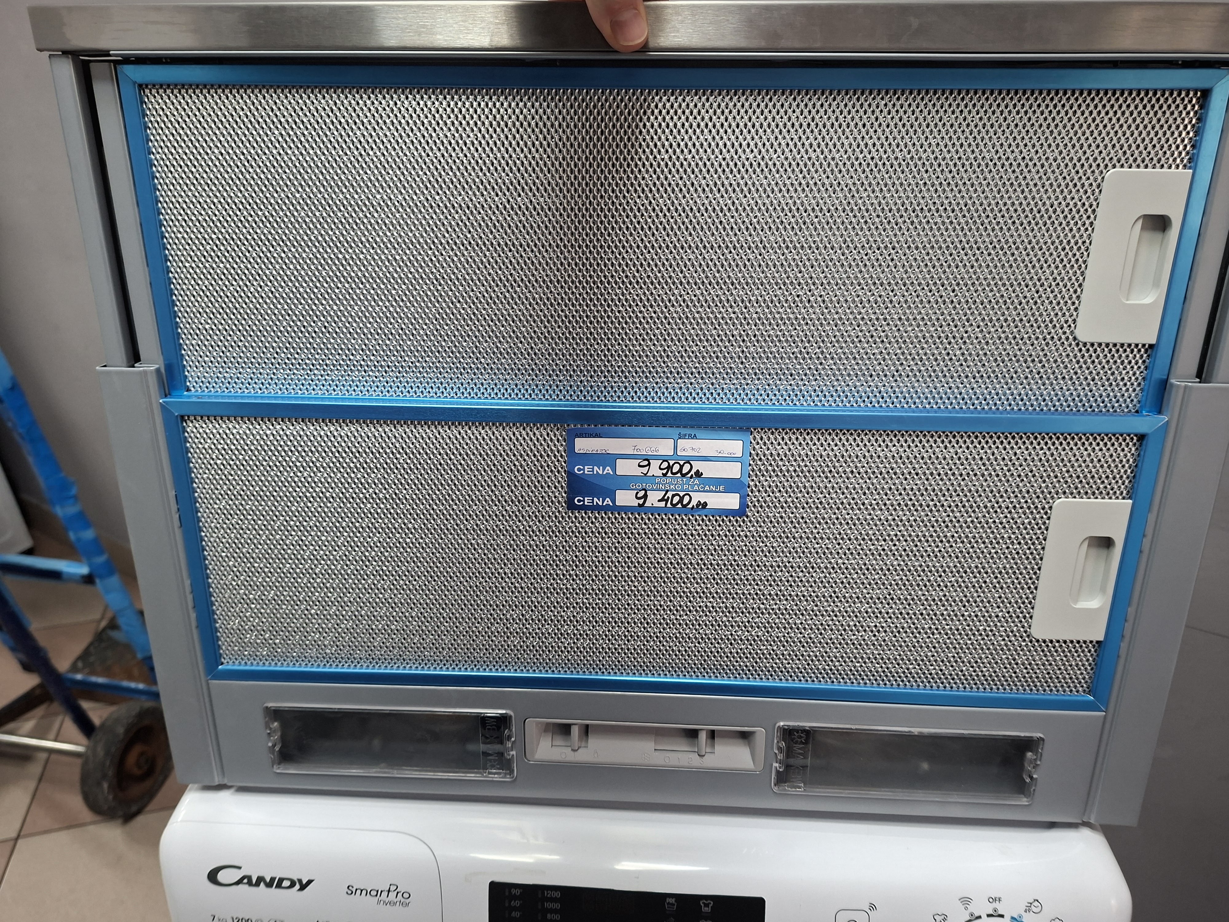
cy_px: 461
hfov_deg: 73.9
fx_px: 817
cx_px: 614
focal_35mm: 23
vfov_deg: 58.9
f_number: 1.8
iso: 320
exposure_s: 1/50
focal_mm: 5.54
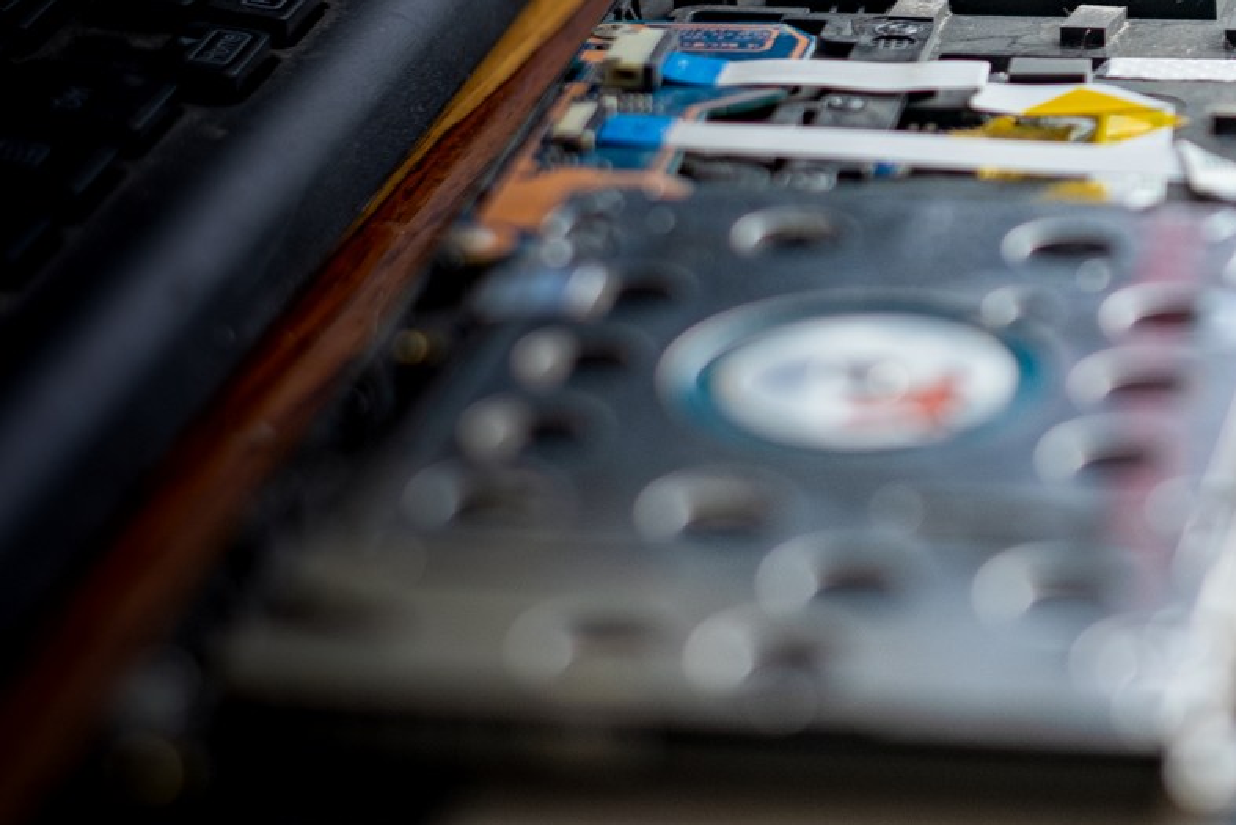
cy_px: -138
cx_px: 1417
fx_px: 4395
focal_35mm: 128
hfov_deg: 15.5
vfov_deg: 10.6
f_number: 2.5
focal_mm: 35
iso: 200
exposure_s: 1/60
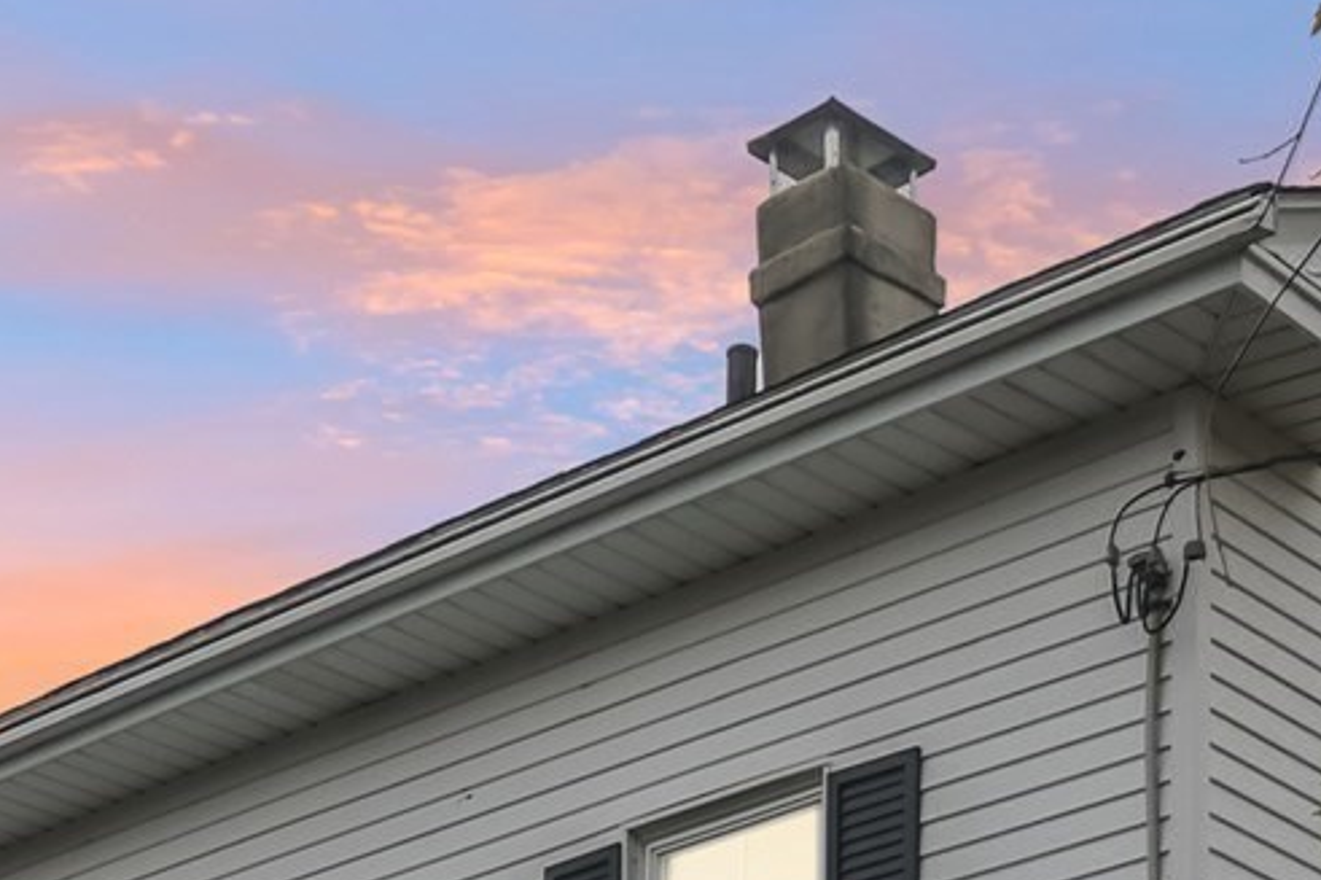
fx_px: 3521
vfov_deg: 13.2
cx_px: 769
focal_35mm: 96
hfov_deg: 21.2
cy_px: 1463
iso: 320
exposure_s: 1/480
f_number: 5.6
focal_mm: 15.1
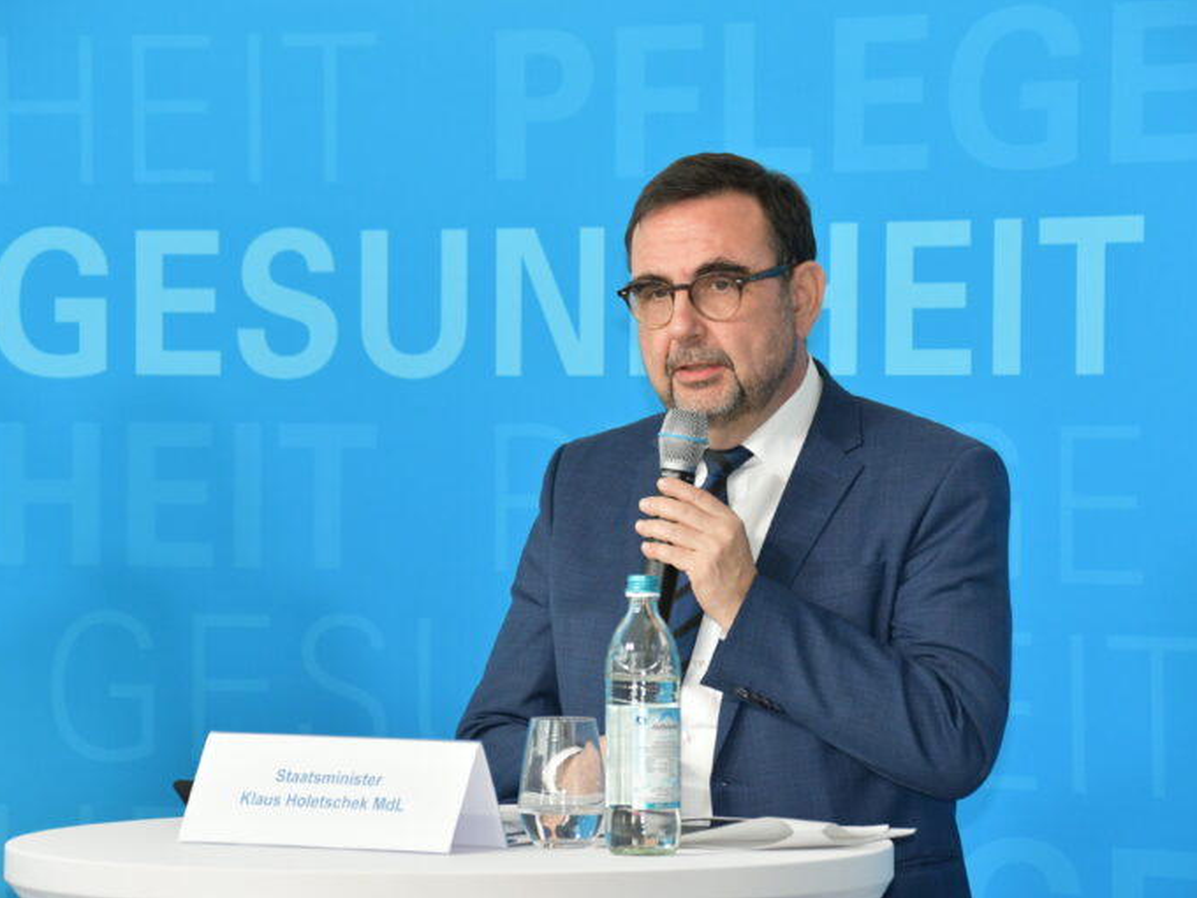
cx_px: 583
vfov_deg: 7.9
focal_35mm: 189
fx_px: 6536
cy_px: 449
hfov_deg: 10.5
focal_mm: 116
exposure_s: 1/160
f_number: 8
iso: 1600
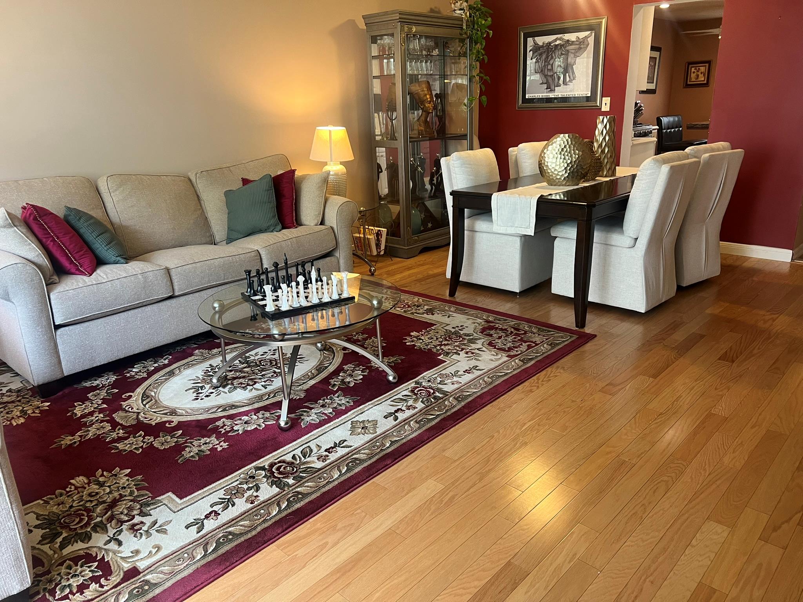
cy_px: 301
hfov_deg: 67.3
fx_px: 603
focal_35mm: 26
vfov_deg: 53.1
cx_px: 402
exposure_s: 1/60
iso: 125
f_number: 1.5
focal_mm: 5.7
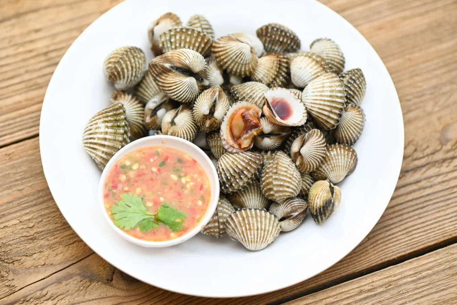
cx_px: 228
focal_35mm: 105
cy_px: 152
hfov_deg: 19.4
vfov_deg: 13.1
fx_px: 1334
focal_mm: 105
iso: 160
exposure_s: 1/200
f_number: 4.5
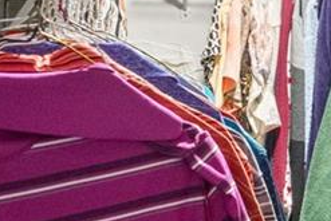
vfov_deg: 14.1
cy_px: 59
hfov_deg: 19.5
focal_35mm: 97
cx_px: 417
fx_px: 892
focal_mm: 10
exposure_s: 1/4
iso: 400
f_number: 7.1
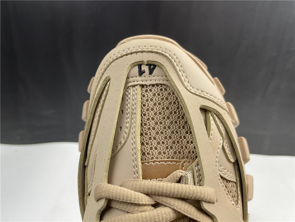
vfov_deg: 53.1
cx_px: 148
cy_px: 111
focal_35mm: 26
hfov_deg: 67.3
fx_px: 222
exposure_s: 1/121
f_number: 1.6
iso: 100
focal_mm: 4.2
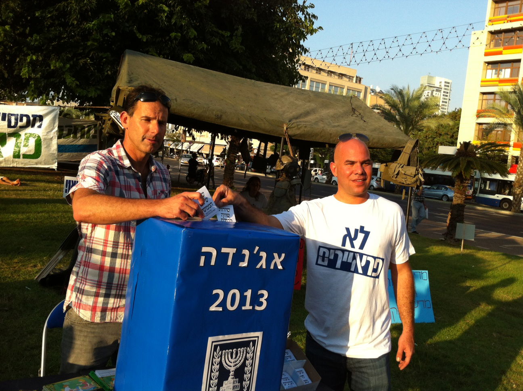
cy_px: 196
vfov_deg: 40.6
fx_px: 528
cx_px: 262
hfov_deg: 52.7
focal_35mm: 35
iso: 80
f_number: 2.8
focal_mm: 3.85
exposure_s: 1/591
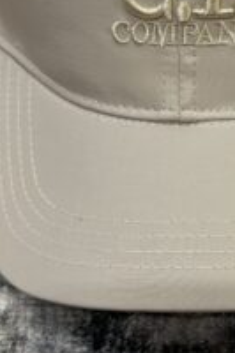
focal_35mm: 100
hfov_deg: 13.5
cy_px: 115
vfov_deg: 20.3
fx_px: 981
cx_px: 217
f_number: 1.78
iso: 200
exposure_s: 1/100
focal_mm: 6.76
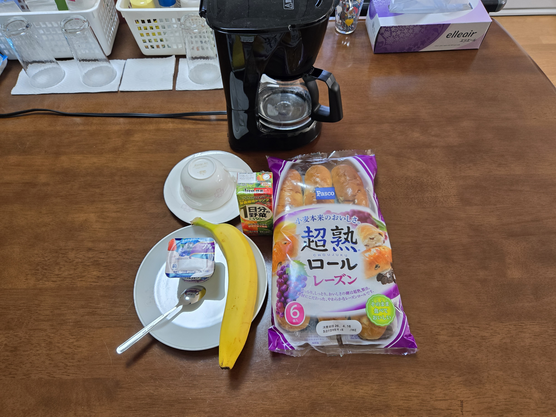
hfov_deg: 73.9
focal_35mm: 23
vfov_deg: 58.9
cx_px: 278
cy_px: 208
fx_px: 369
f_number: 1.8
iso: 125
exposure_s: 1/120
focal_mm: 5.4
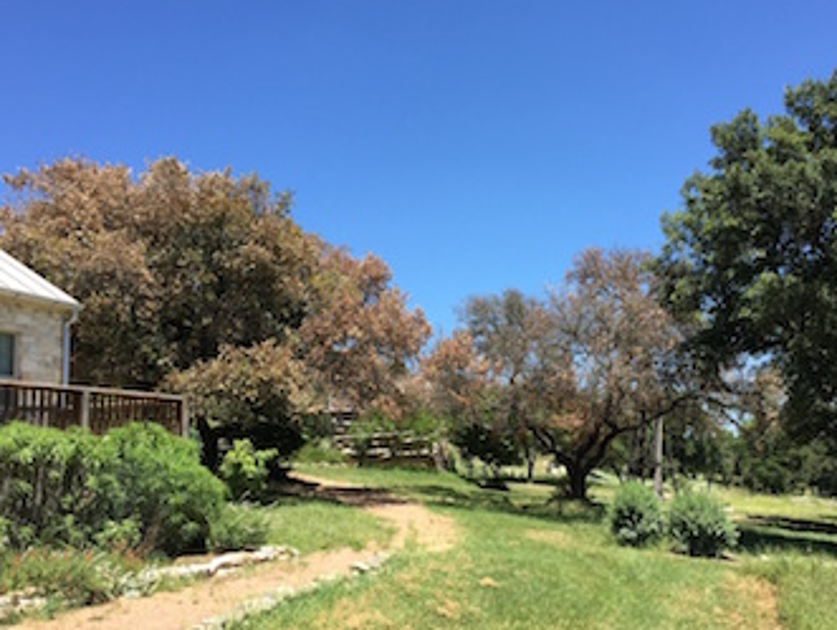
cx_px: 460
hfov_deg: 52.5
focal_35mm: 35
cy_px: 344
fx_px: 847
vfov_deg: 40.7
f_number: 2.2
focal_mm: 4.15
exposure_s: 1/1041
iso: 32
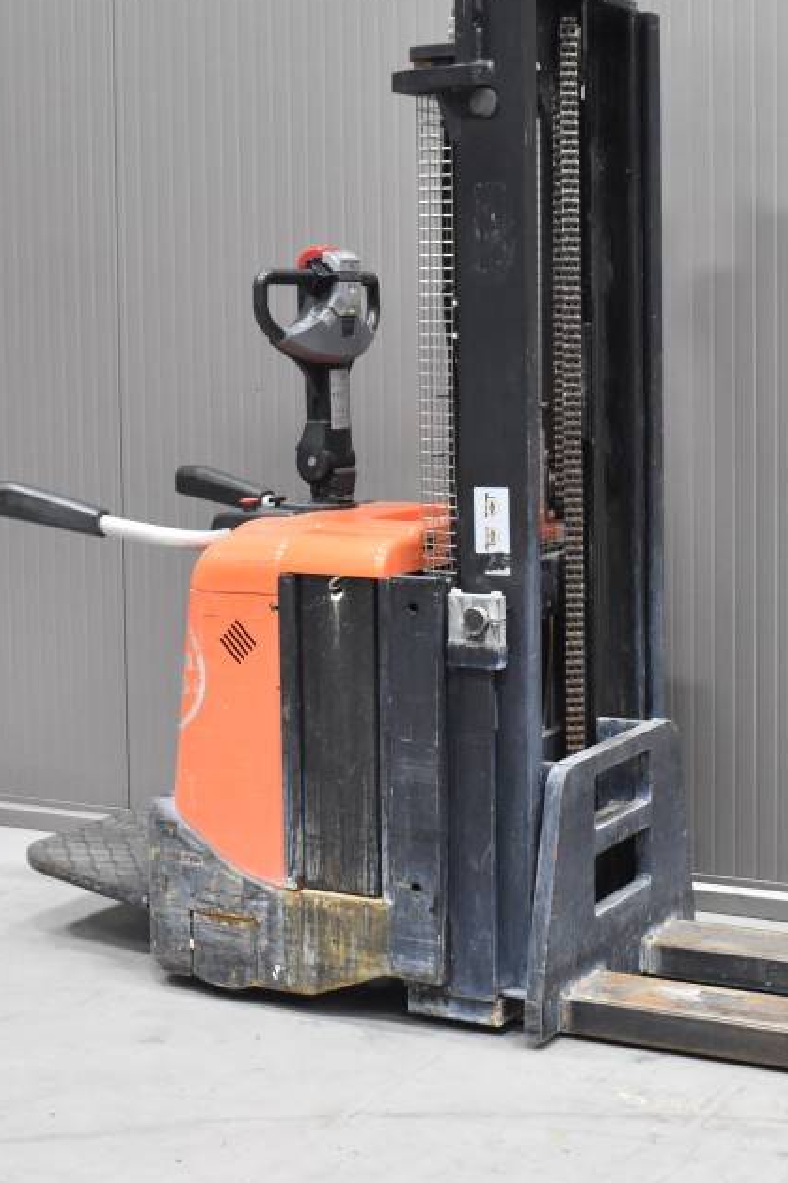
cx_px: 536
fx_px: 2069
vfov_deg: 31.8
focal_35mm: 63
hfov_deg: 21.5
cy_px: 468
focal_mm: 22
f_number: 4.5
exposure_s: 1/30
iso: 1600
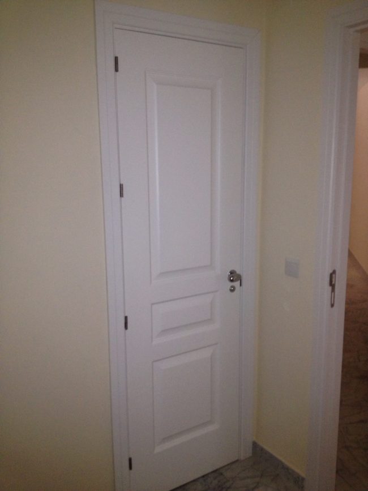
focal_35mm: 35
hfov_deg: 40.7
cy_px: 246
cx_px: 184
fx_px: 496
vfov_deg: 52.6
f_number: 2.4
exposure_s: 1/16
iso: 160
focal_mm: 4.28
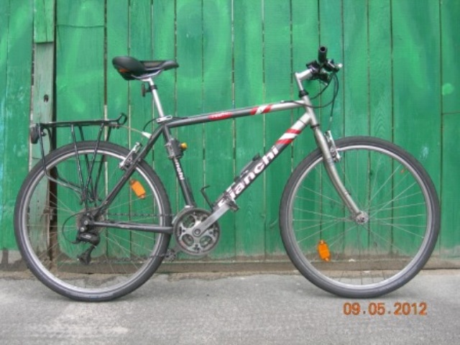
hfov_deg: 45.8
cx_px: 230
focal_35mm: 41
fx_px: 545
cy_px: 172
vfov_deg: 35.1
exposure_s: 1/53.1
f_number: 2.9
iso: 50
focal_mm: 8.5
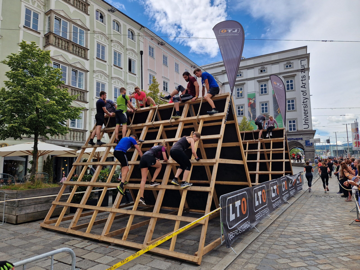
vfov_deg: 58.9
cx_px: 180
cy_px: 135
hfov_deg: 73.9
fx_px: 239
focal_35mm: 23
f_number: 1.8
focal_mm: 5.4
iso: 50
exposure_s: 1/1084
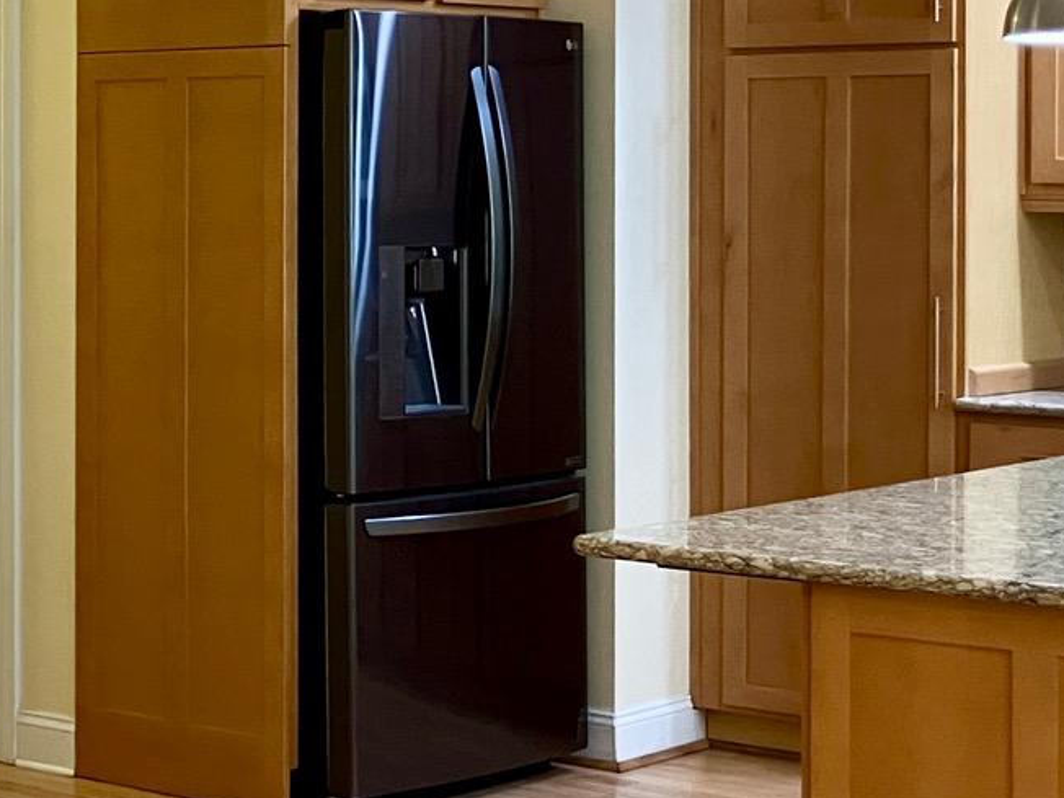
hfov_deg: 20.9
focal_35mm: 88
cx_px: -180
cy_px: 233
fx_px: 2705
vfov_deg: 16.7
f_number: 1.8
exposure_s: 1/60
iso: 100
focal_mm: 3.99
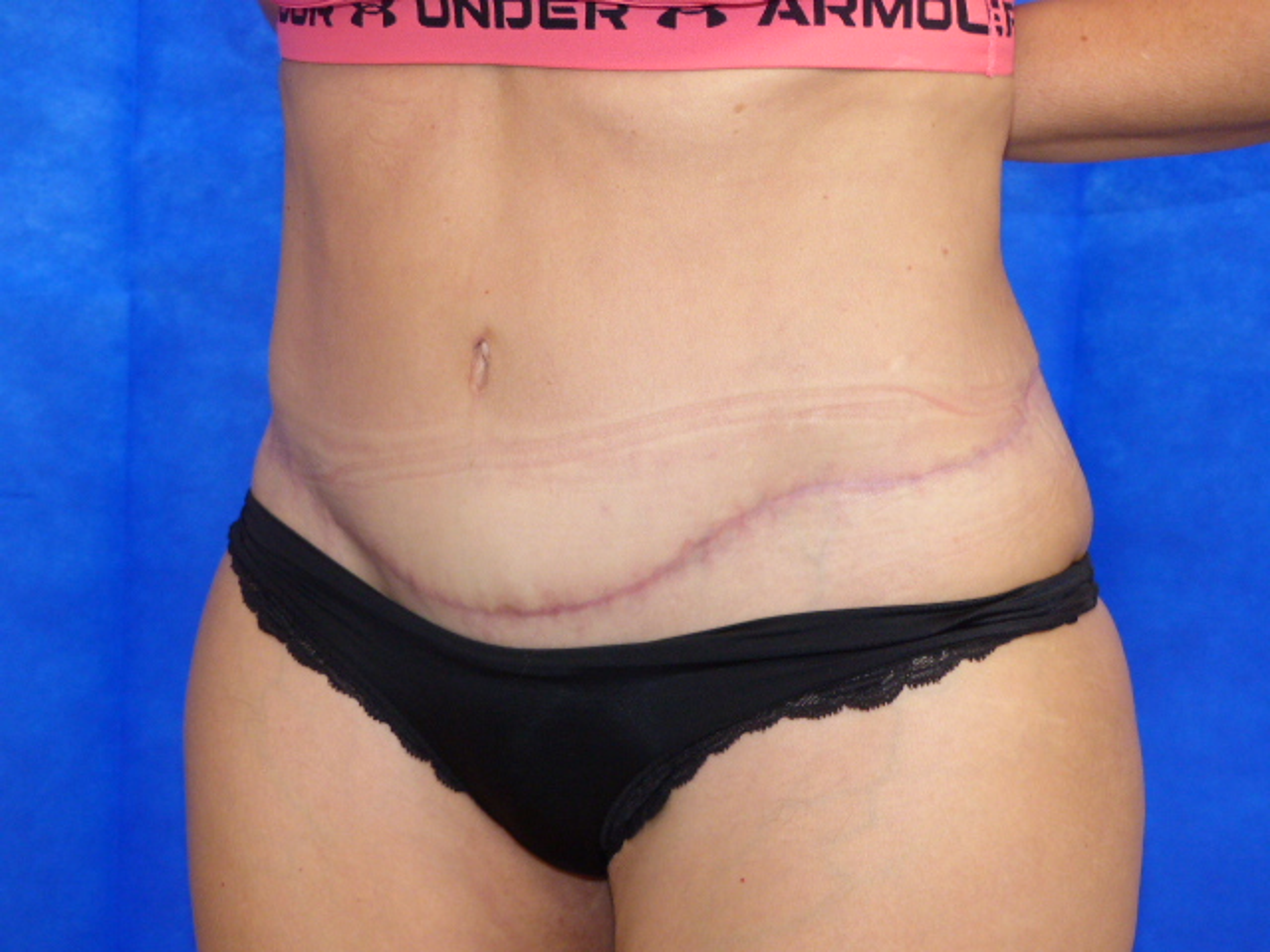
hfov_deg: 32.7
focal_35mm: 59
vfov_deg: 24.8
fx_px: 2165
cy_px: 476
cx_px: 635
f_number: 2.8
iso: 400
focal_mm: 10.5
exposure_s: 1/60
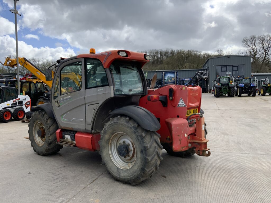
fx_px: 227
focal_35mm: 29
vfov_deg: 48.2
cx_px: 136
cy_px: 102
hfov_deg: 61.7
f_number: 1.8
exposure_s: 1/1311
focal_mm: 3
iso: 16
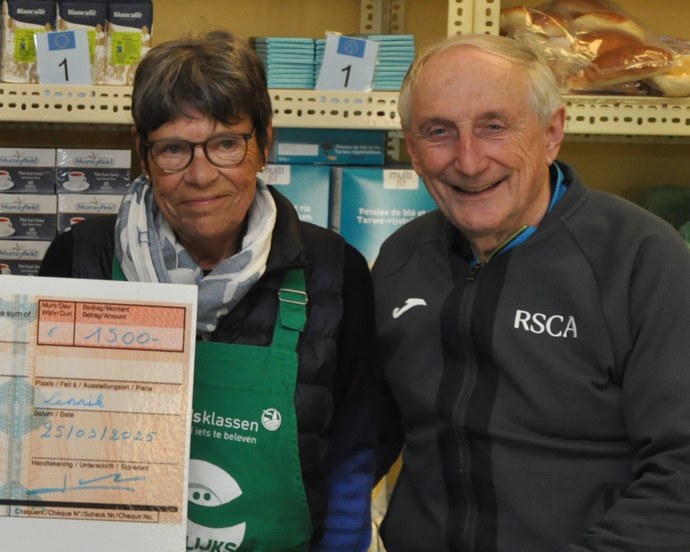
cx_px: -252
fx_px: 2573
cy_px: 194
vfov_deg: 12.2
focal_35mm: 126
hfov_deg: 14.5
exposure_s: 1/60
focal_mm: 32
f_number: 4.2
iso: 800
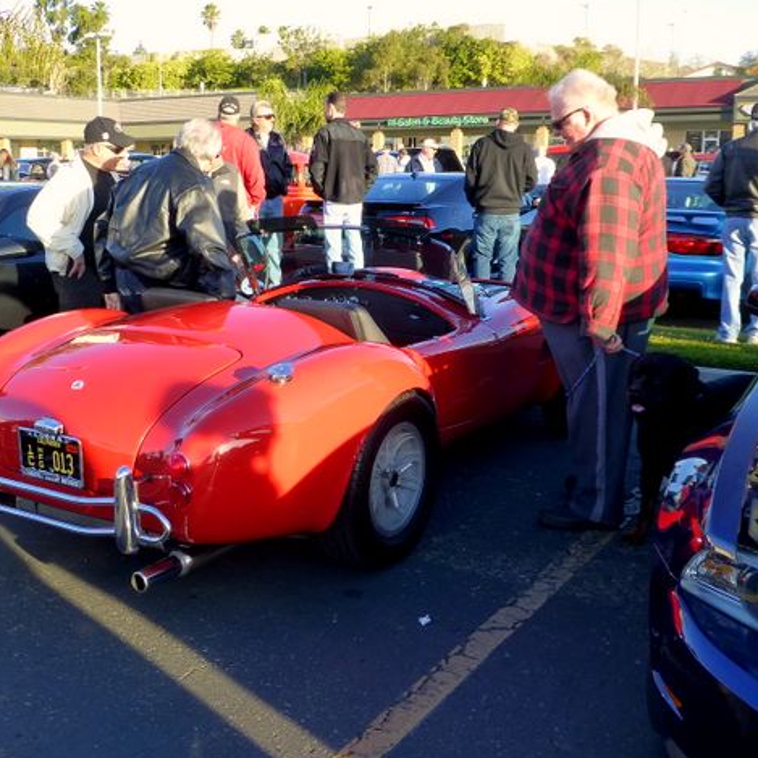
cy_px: 375
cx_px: 273
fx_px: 1016
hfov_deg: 40.6
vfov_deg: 40.9
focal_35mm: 41
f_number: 3.7
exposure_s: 1/160
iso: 160
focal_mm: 6.1
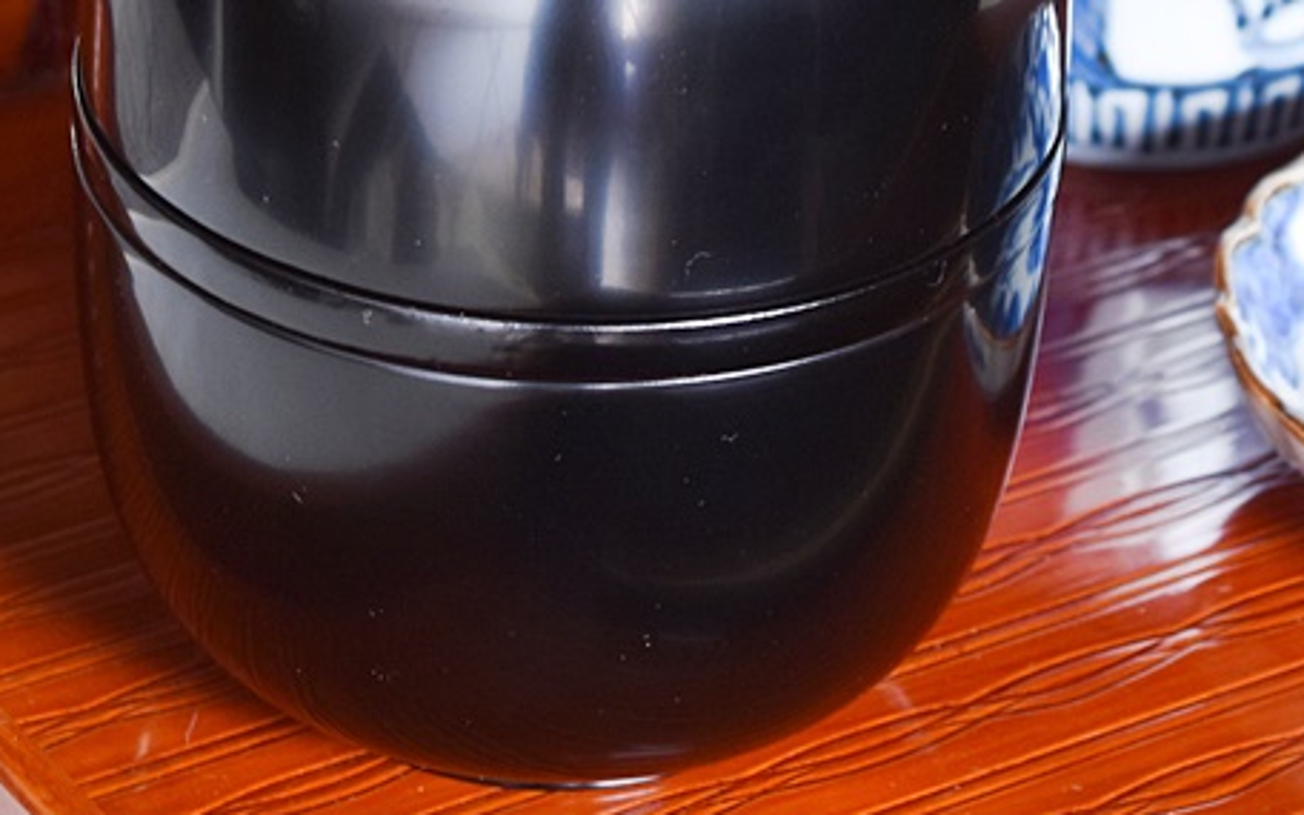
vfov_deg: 7.9
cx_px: 666
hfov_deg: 12.6
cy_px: 80
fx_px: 5900
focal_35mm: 166
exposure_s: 1/3
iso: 400
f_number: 5.6
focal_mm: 55
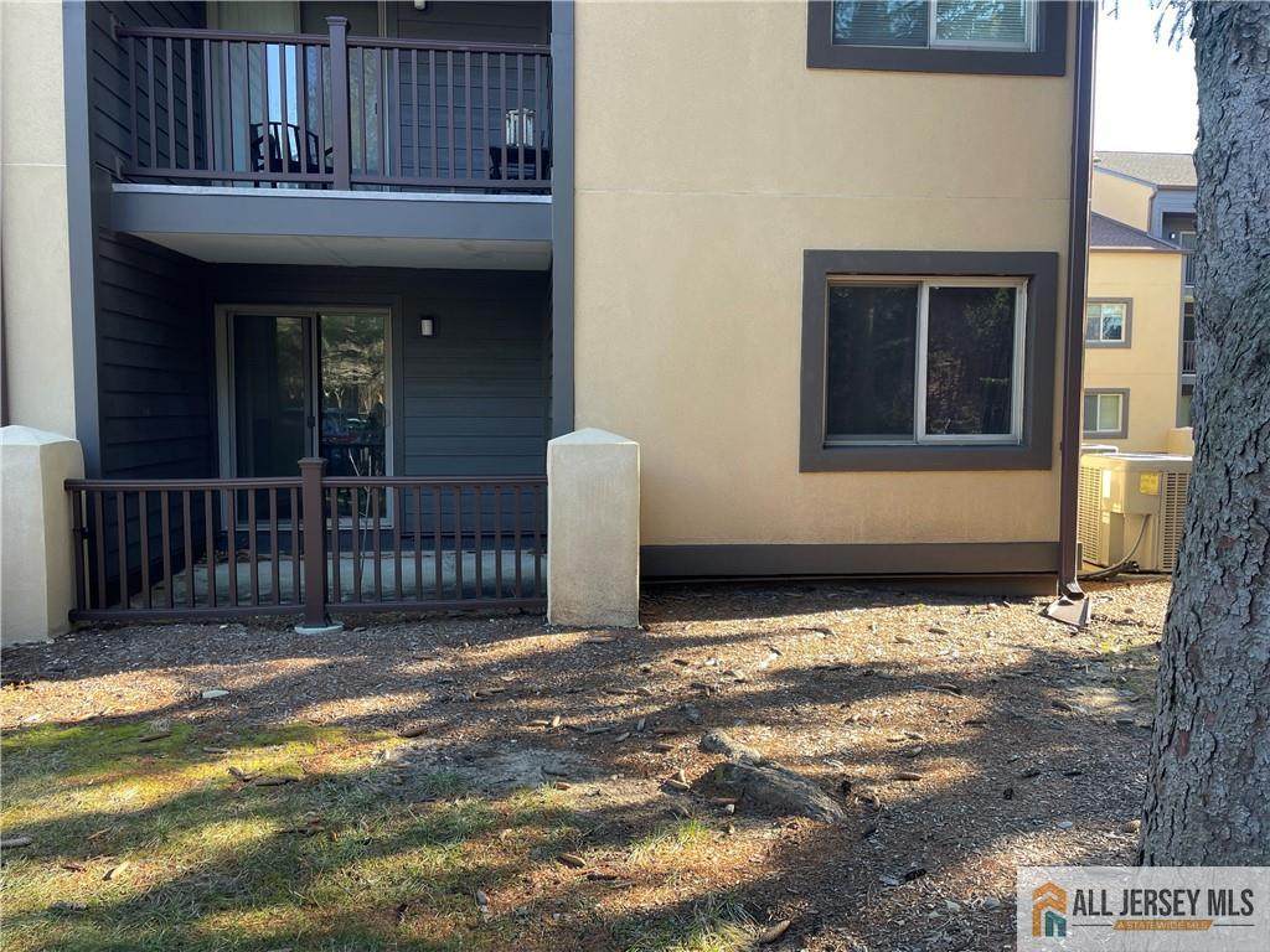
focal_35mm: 26
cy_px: 476
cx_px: 635
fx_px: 954
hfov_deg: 67.3
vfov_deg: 53.1
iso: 32
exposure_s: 1/121
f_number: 1.6
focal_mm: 4.2
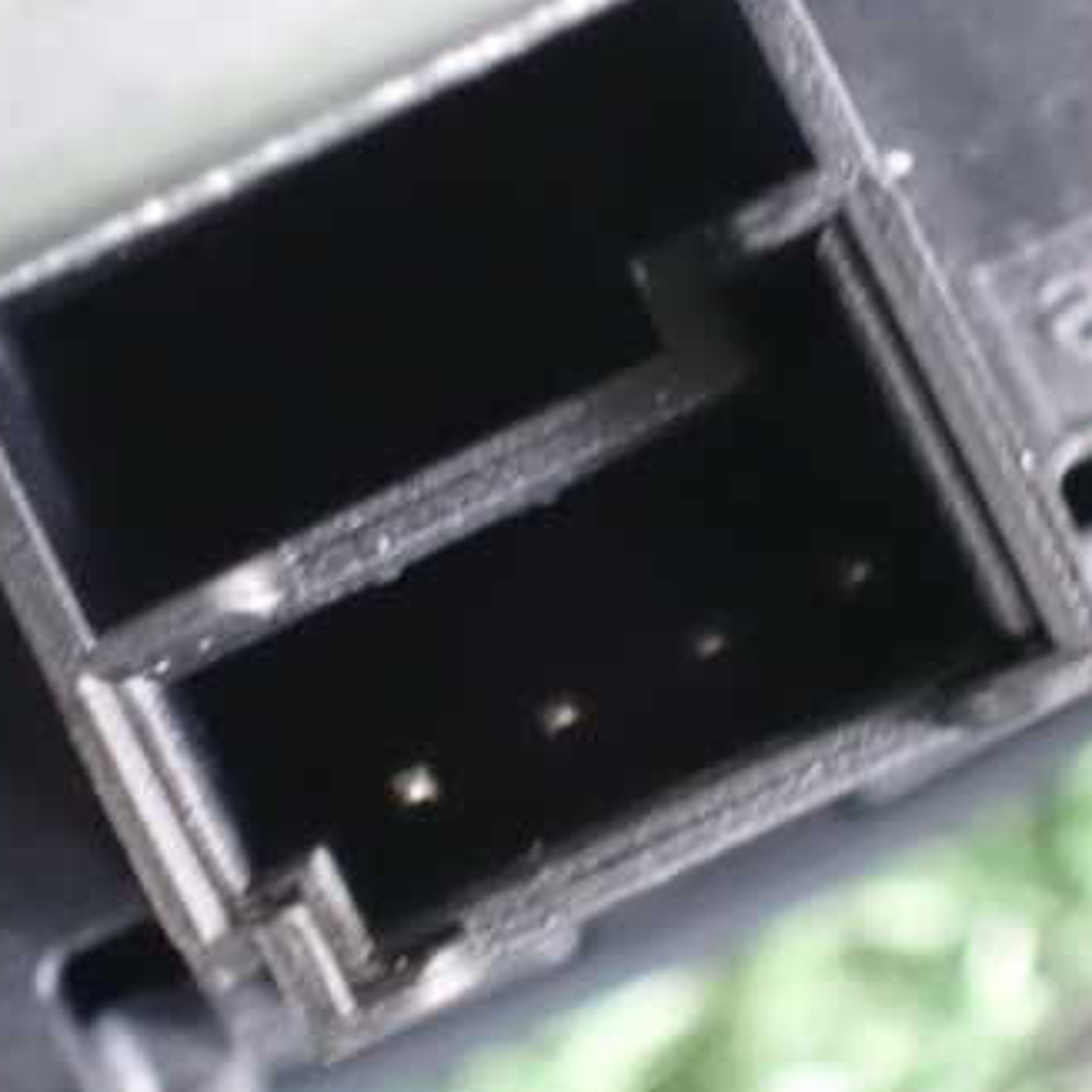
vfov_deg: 10.8
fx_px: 5782
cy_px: 638
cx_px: 584
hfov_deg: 10.8
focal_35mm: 162
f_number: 4.9
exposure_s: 1/8
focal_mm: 18
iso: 1600
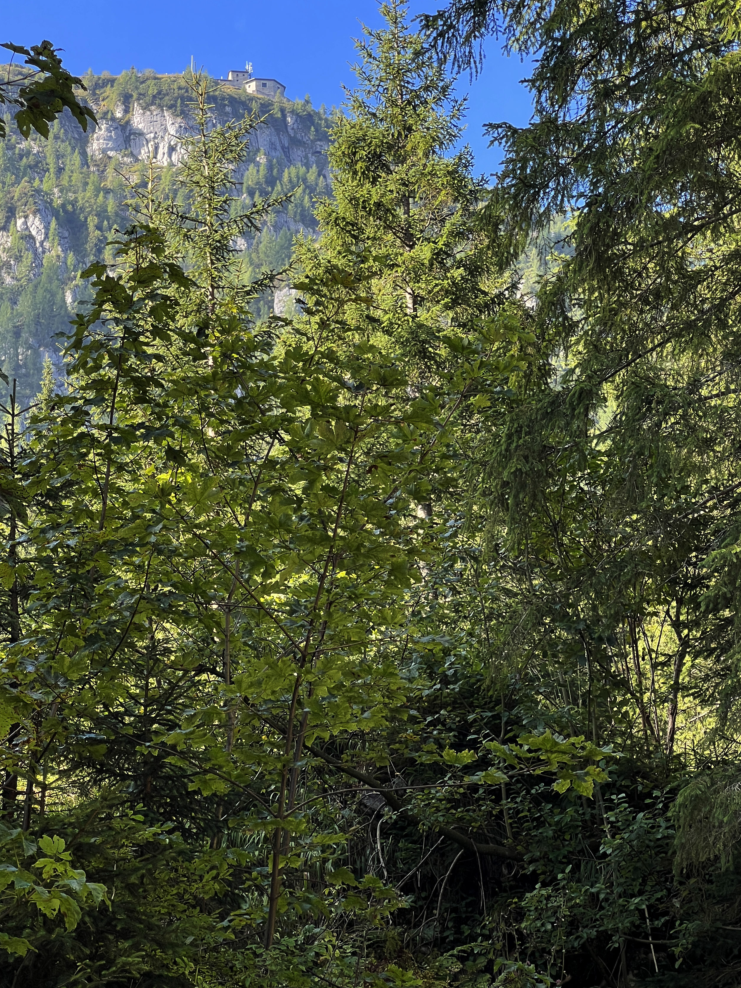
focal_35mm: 93
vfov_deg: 21.1
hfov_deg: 15.9
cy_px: 392
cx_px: 317
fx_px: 2654
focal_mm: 9
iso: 32
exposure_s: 1/128
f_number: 2.8
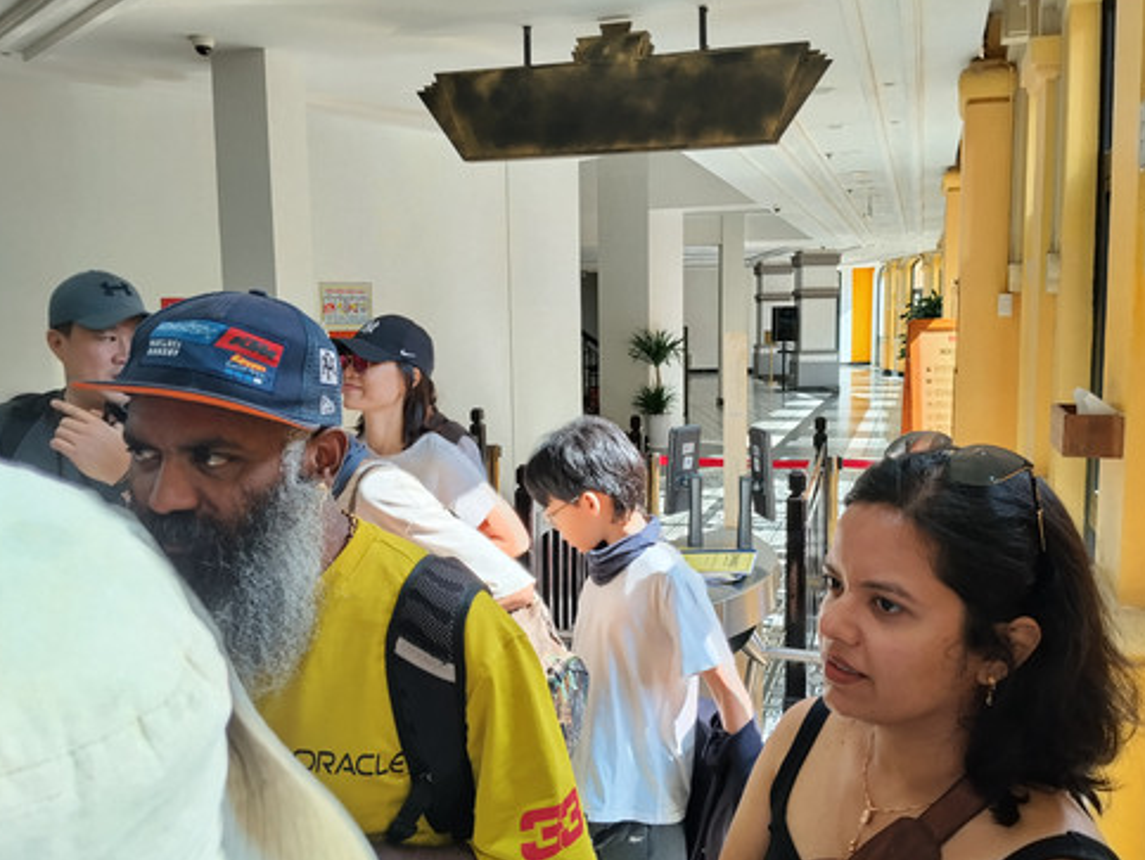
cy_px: 432
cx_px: 576
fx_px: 993
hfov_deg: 59.9
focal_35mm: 30
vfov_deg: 46.9
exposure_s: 1/105
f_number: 1.8
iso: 50
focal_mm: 4.22
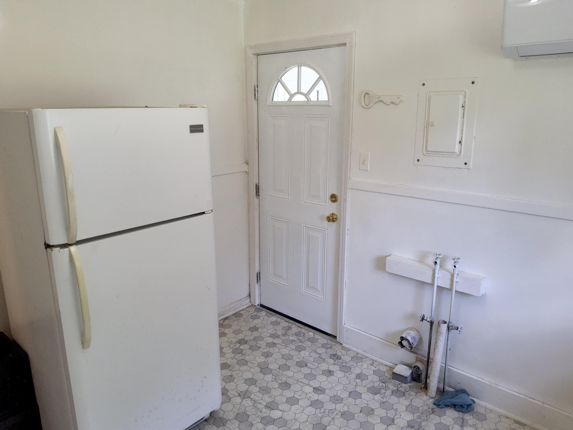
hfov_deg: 69.4
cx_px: 286
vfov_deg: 54.9
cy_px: 215
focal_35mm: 25
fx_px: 414
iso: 320
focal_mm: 3.08
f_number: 2
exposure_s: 1/120
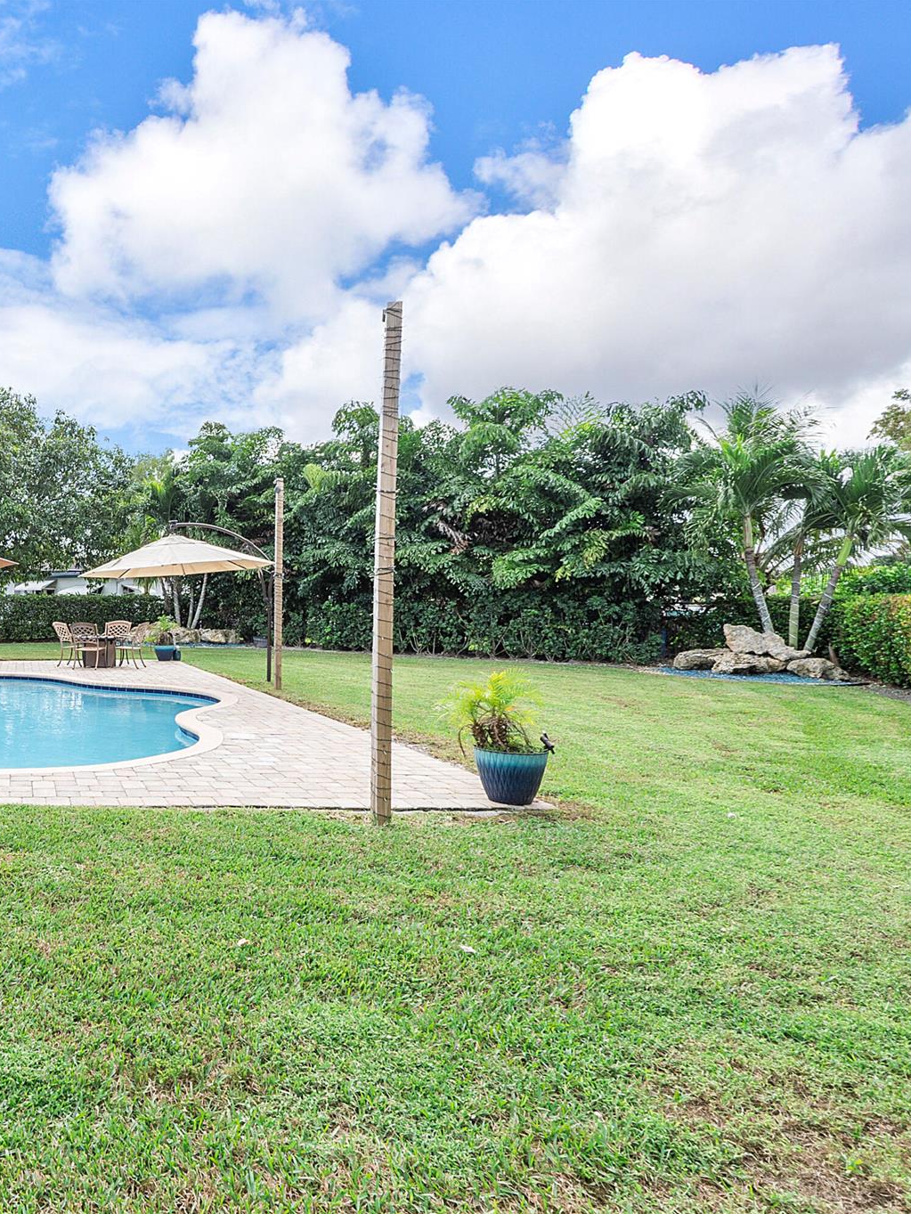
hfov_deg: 46.0
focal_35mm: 26
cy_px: 607
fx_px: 912
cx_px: 32
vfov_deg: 67.3
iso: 200
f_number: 10
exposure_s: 1/200
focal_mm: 12
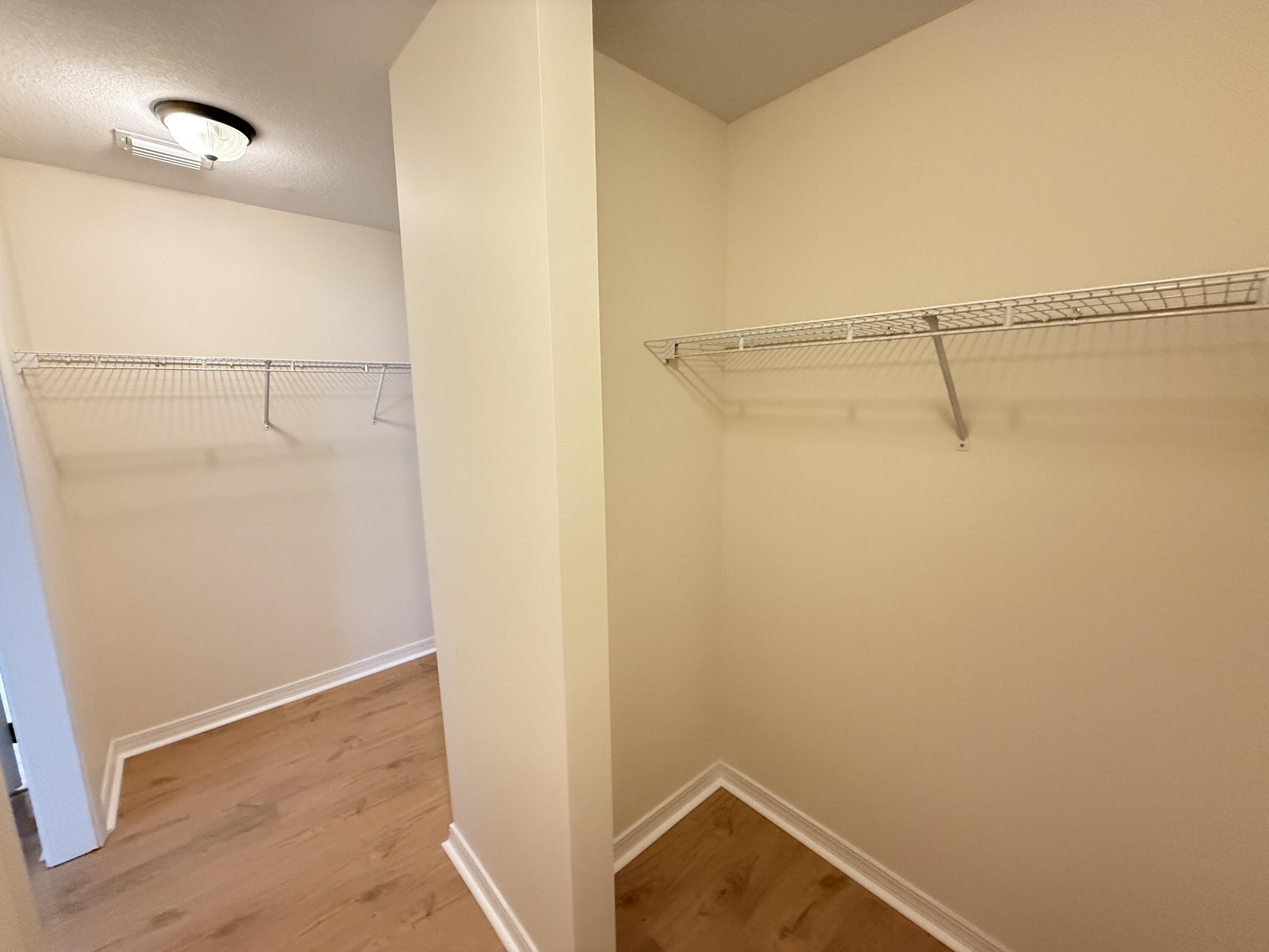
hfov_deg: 102.1
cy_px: 476
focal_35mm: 14
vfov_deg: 85.7
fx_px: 513
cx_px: 634
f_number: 2.2
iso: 640
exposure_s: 1/60
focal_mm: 2.22
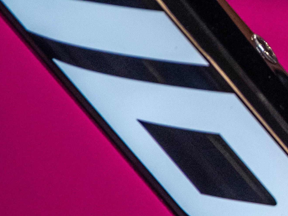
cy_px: 208
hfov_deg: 1.8
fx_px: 9009
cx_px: 827
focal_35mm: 1083
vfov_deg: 1.4
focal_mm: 185
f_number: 2.8
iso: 1250
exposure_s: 1/500
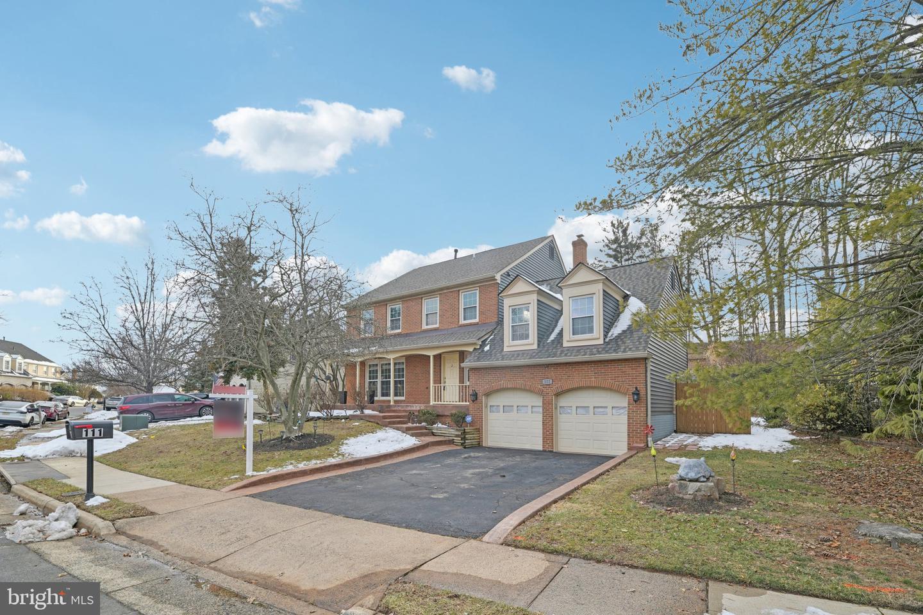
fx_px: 359
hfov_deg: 104.3
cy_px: 308
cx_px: 462
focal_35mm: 14
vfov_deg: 81.2
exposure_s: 1/80
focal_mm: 14
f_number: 8
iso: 100
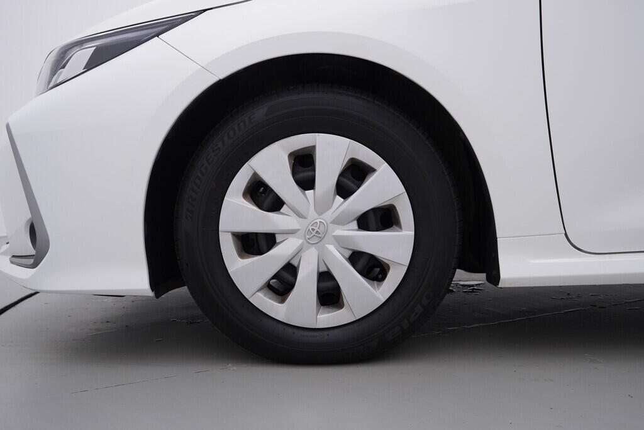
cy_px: 215
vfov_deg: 36.9
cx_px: 322
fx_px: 644
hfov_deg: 53.1
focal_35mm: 36
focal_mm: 24
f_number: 4
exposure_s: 1/80
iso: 125
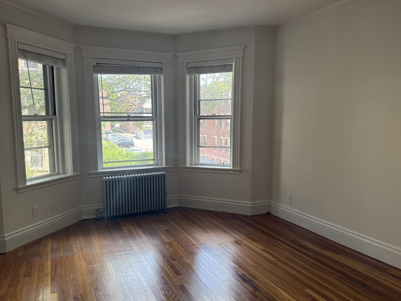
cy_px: 158
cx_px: 187
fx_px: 313
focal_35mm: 27
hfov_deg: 65.2
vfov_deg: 51.4
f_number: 1.78
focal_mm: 6.76
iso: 160
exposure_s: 1/230
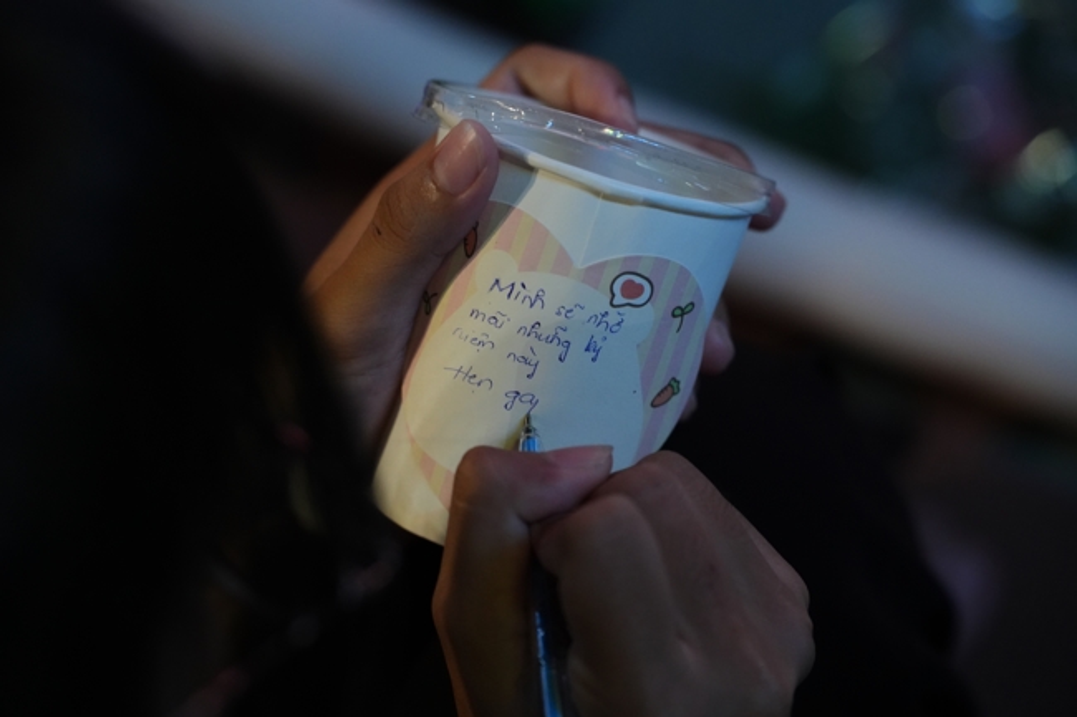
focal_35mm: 150
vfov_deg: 9.1
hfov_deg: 13.7
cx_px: 538
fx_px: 4486
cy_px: 358
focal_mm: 150
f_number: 5
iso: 5000
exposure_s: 1/100
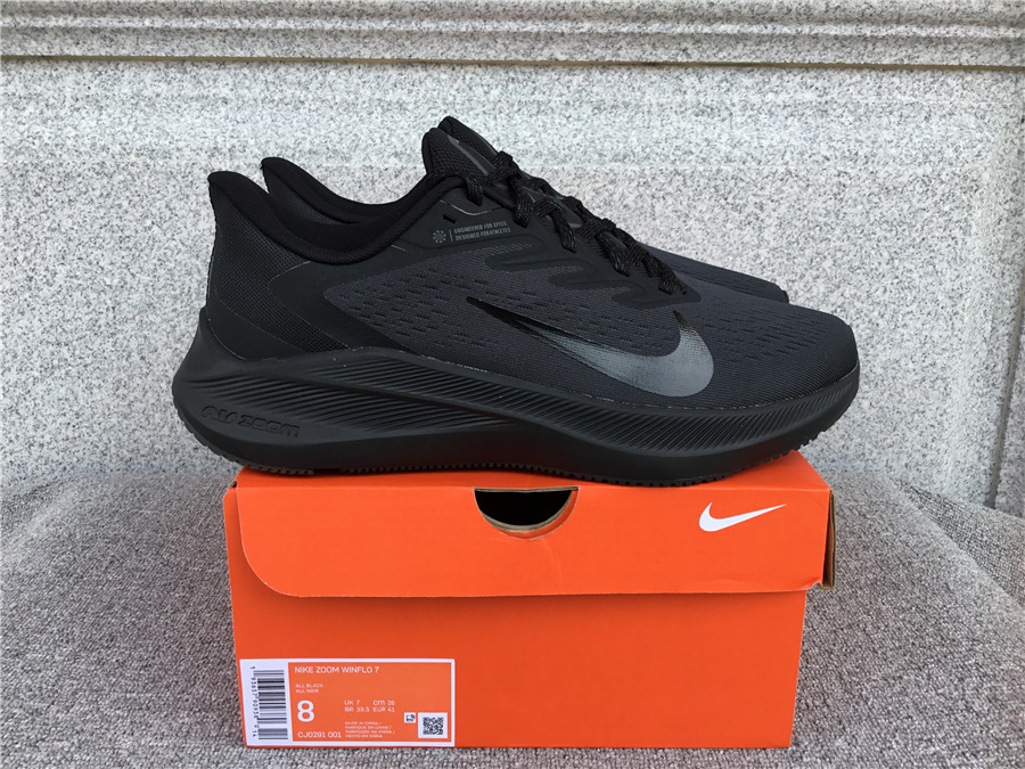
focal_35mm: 31
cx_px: 512
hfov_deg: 58.4
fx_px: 918
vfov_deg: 45.4
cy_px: 384
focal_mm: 3.3
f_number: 2.4
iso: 25
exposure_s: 1/192
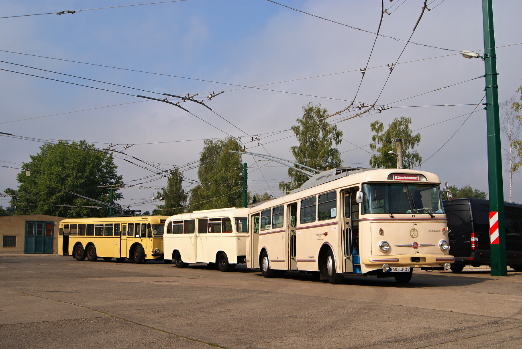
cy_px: 174
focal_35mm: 82
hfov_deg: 24.6
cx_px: 261
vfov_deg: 16.6
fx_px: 1198
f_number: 9
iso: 200
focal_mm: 55
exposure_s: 1/800
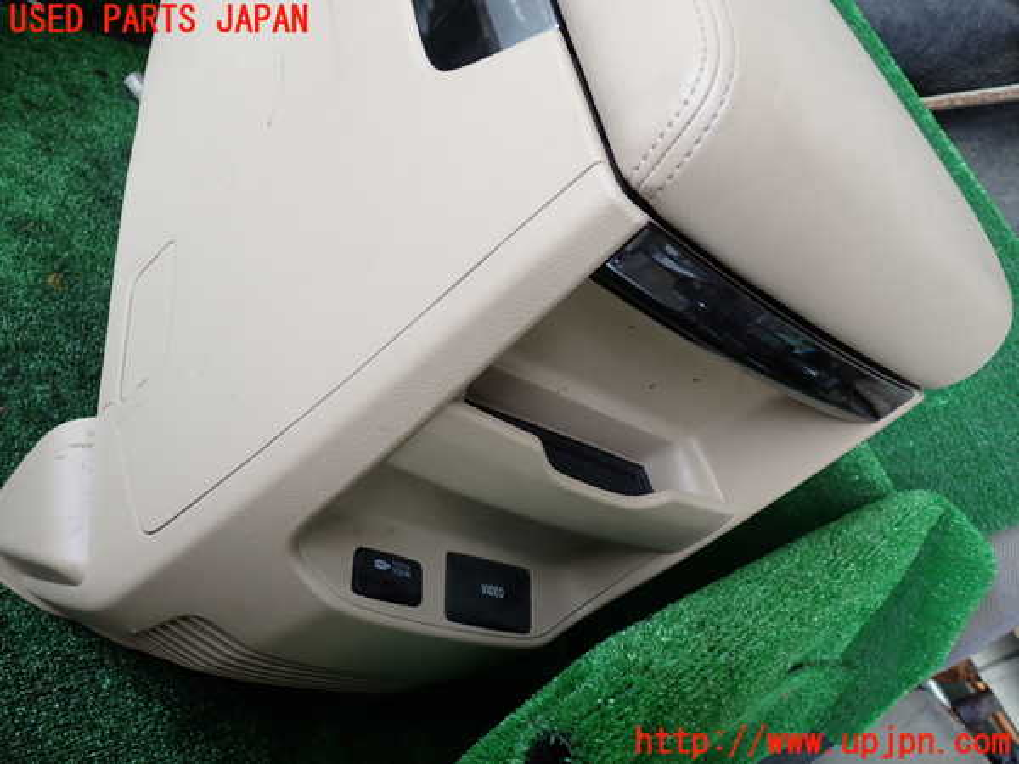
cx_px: 510
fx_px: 883
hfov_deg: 60.0
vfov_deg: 46.8
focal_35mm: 30
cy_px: 382
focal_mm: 5.4
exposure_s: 1/60
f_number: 2.3
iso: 100
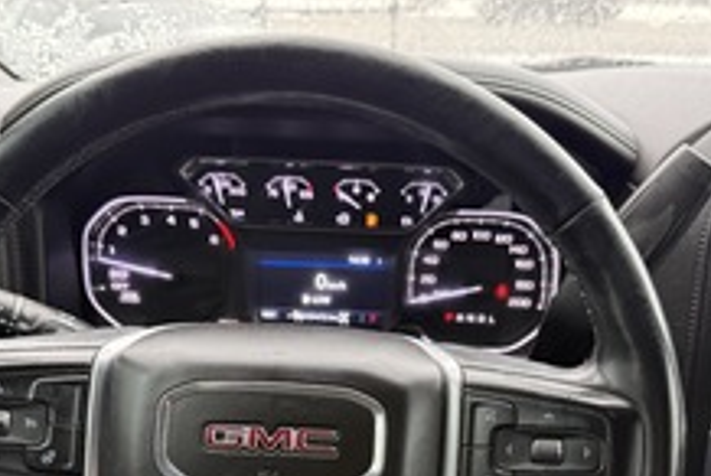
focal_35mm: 48
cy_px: 403
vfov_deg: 27.4
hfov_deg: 41.1
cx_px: 359
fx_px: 949
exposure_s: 1/60
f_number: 1.78
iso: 320
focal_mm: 6.76
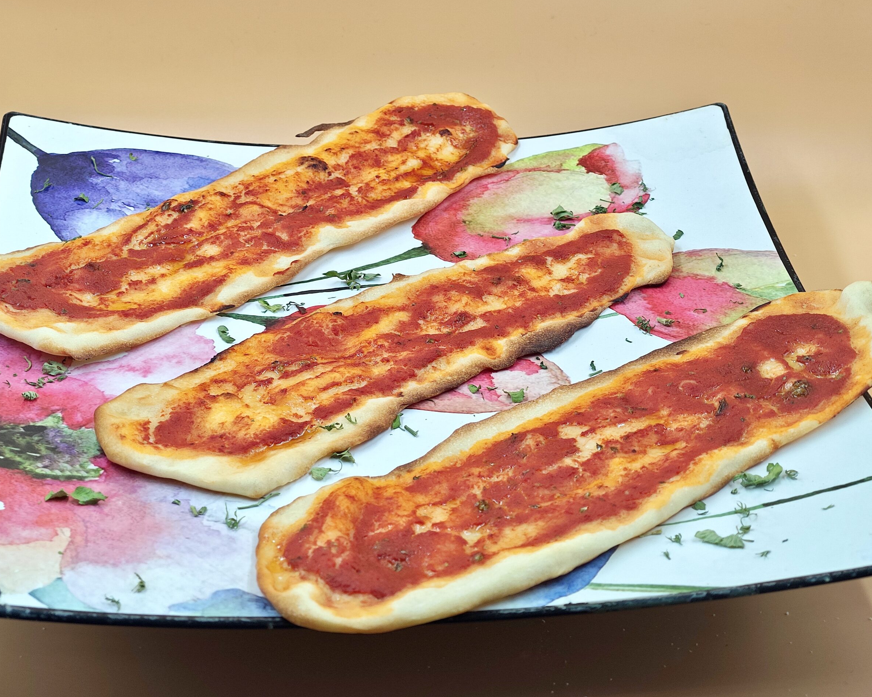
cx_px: 423
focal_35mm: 63
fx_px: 1626
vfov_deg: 24.2
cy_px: 346
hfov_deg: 30.0
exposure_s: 1/100
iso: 125
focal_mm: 9
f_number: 2
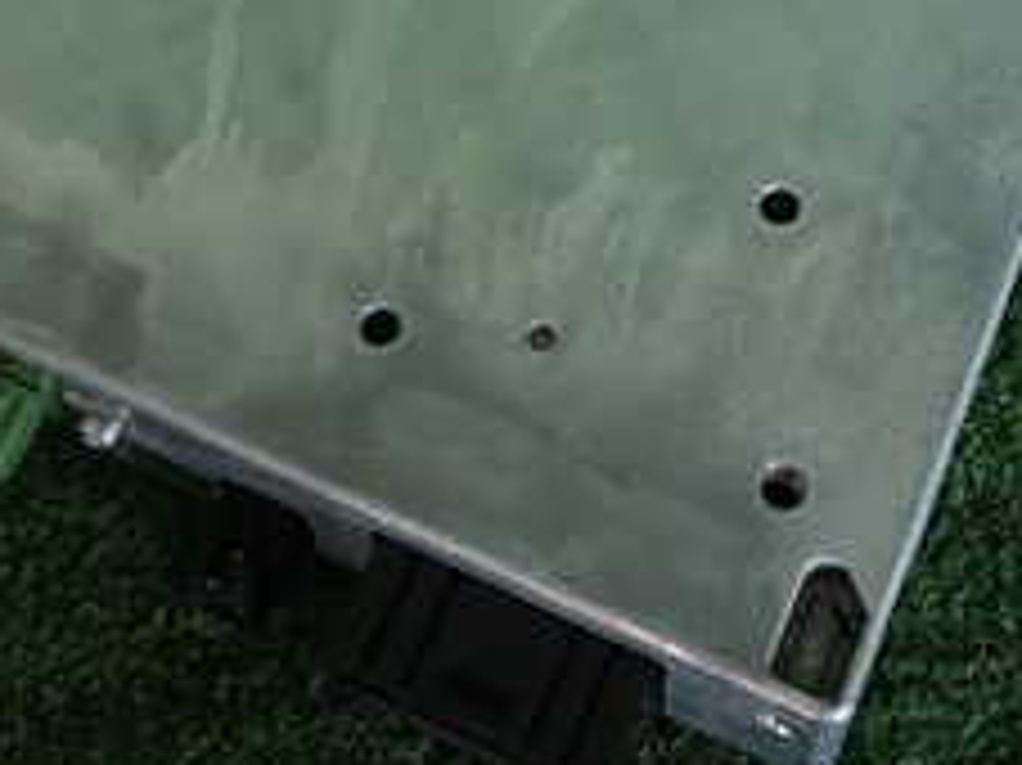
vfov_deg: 21.6
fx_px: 1948
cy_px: 36
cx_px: 513
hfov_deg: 29.4
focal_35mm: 66
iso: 100
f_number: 2
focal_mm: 4.5
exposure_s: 1/100
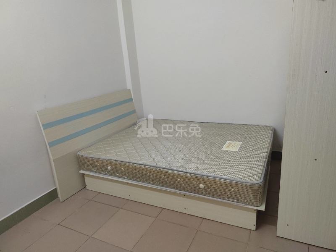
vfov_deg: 58.9
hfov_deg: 73.9
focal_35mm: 23
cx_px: 168
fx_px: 223
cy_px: 126
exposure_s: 1/50
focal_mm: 5.52
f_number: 1.9
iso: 3041
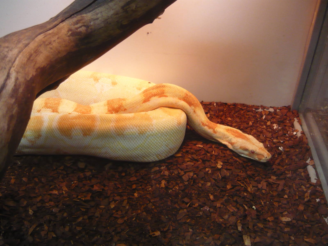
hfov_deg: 55.4
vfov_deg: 42.9
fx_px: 313
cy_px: 123
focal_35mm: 33
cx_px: 164
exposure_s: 1/30
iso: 250
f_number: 2.8
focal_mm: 5.5
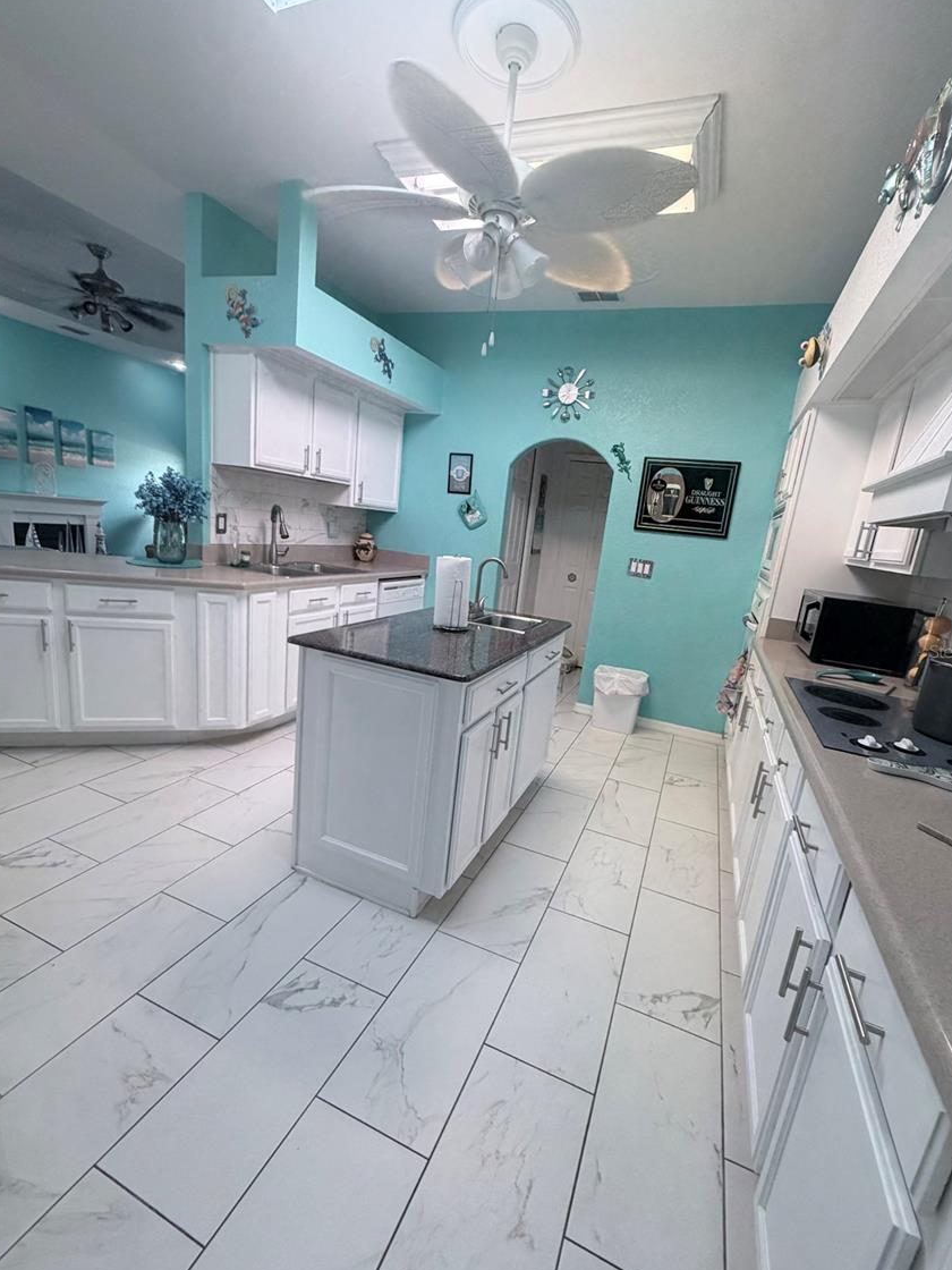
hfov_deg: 81.7
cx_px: 500
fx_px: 550
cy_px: 651
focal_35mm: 15
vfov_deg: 98.2
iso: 200
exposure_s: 1/120
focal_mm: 2.22
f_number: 2.2
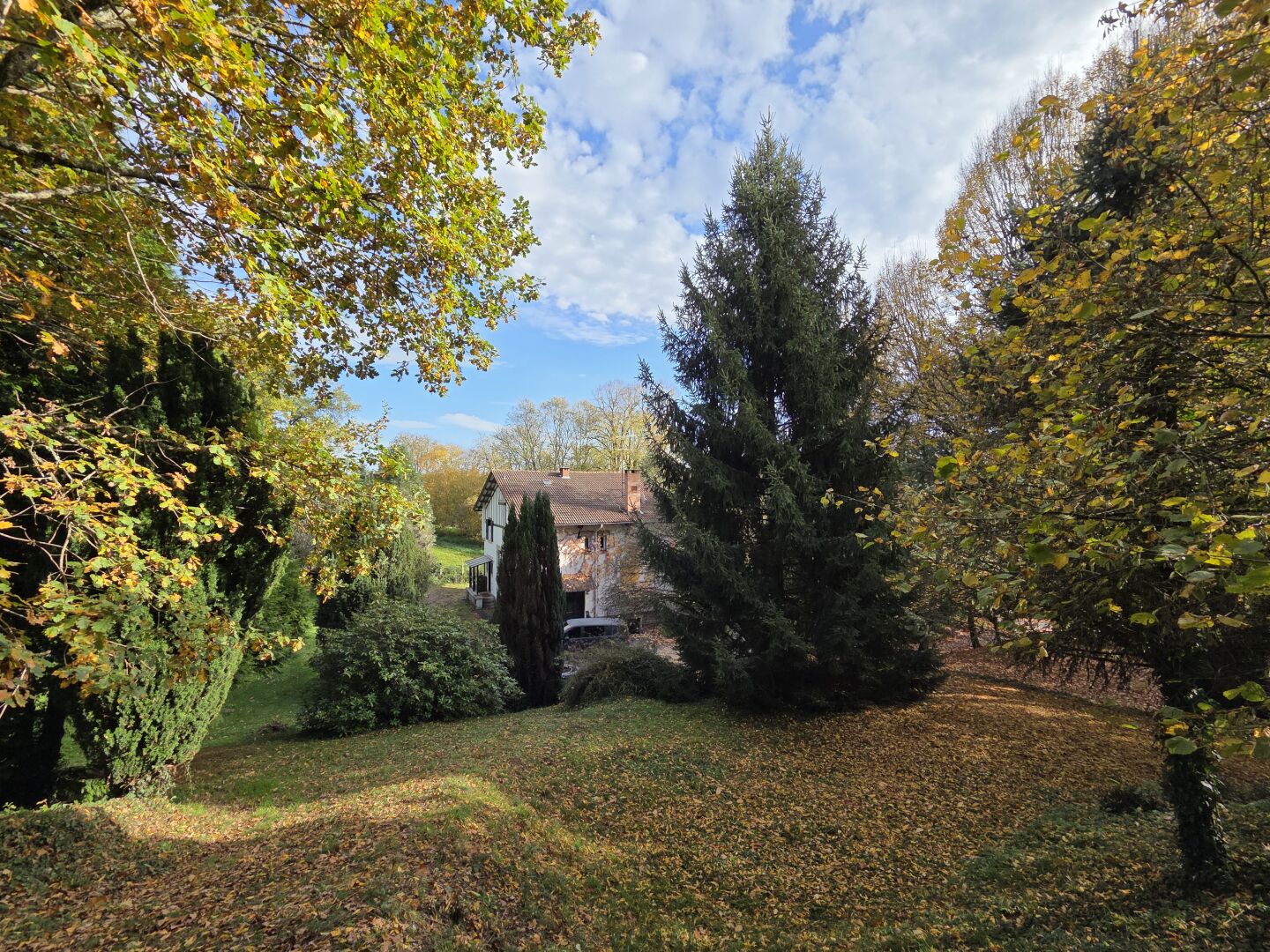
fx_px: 477
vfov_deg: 89.9
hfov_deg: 106.2
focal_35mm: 13
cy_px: 476
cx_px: 635
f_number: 2.2
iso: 50
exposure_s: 1/922
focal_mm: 2.2
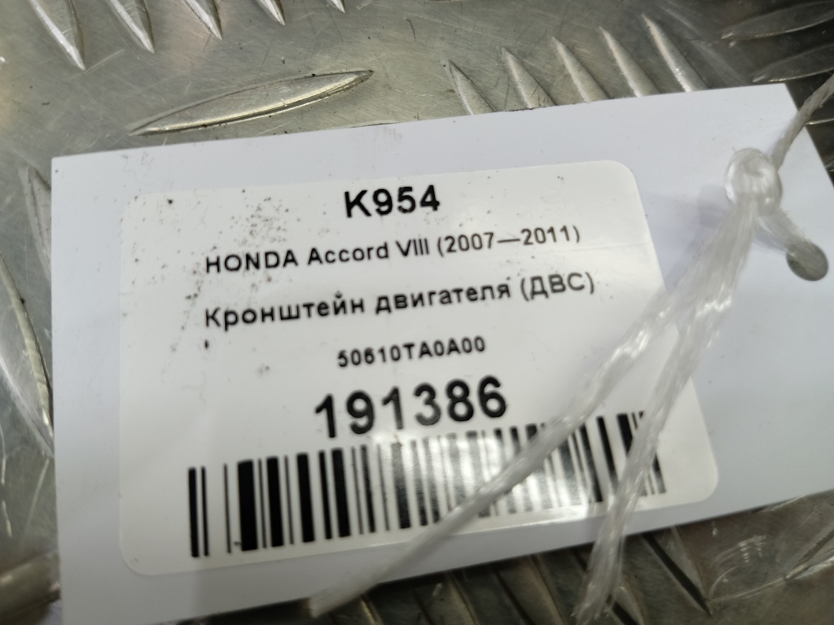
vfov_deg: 51.4
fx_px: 651
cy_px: 312
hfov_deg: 65.3
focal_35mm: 27
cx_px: 417
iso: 85
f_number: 1.6
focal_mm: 4.11
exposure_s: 1/33.3
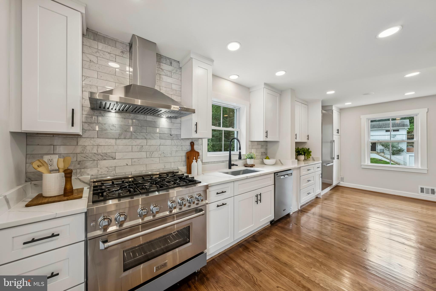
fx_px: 145
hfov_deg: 112.6
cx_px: 218
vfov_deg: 90.1
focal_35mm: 12
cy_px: 146
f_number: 7.1
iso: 640
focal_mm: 12
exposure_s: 1/125
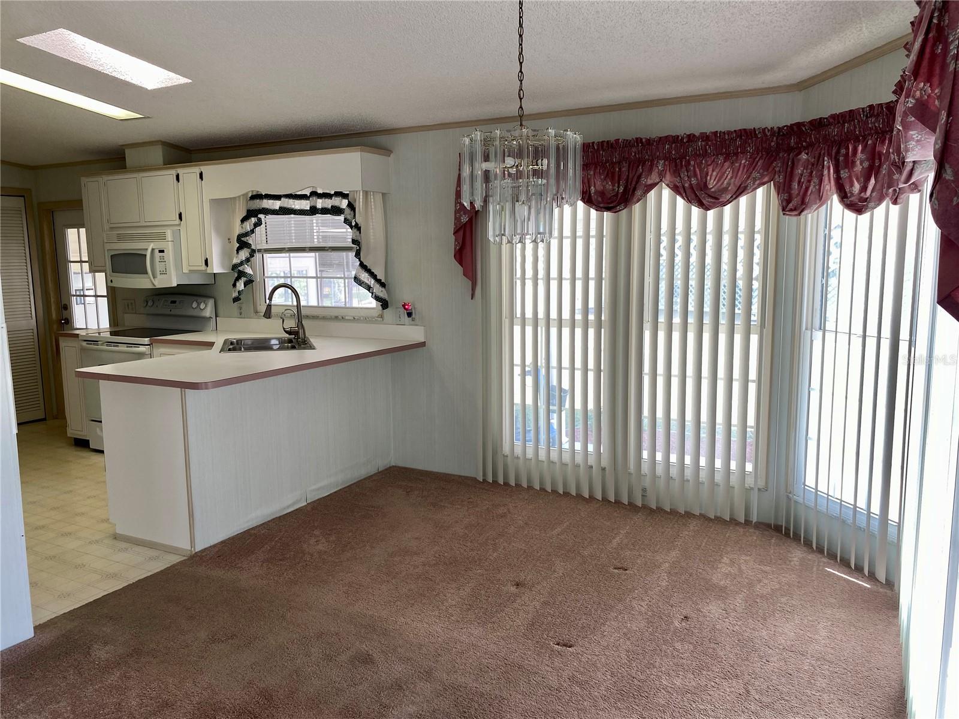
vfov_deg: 53.1
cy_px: 360
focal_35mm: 26
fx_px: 720
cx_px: 480
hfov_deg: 67.3
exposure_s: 1/120
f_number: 1.8
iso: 32
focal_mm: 4.25
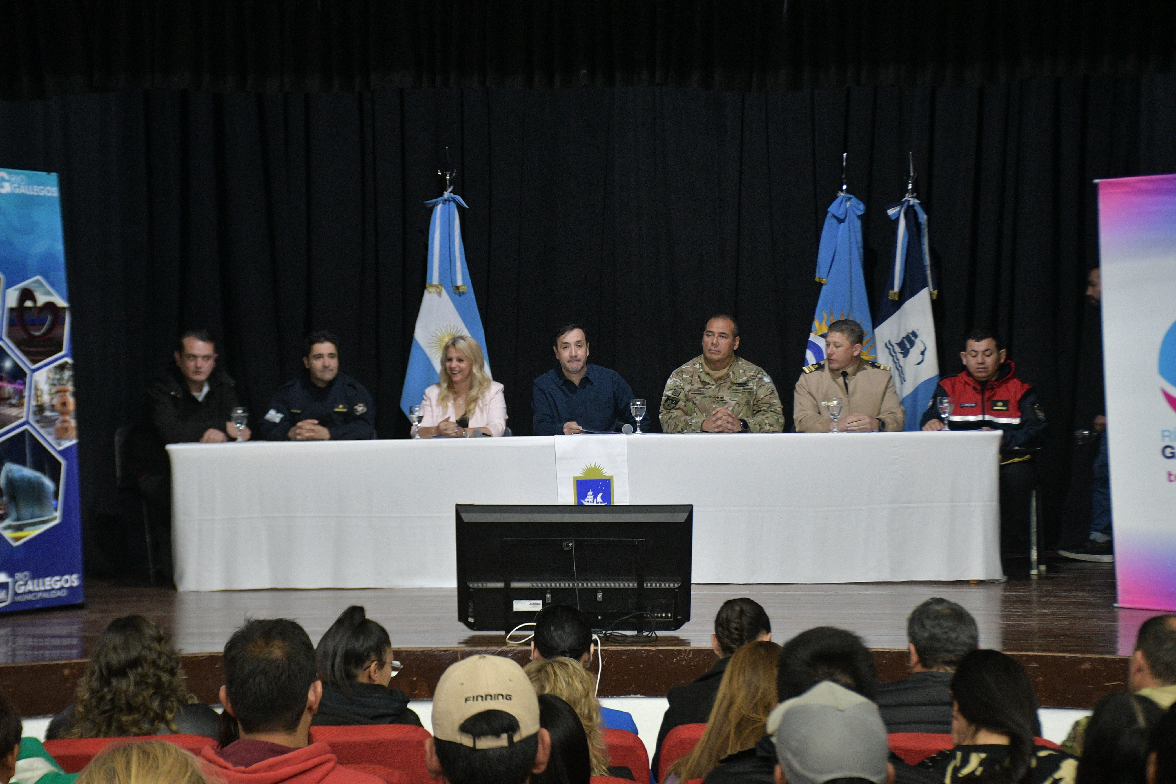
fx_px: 2352
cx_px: 588
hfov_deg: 28.1
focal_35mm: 72
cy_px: 392
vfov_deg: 18.9
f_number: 4.5
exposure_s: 1/50
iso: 1600
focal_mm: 48
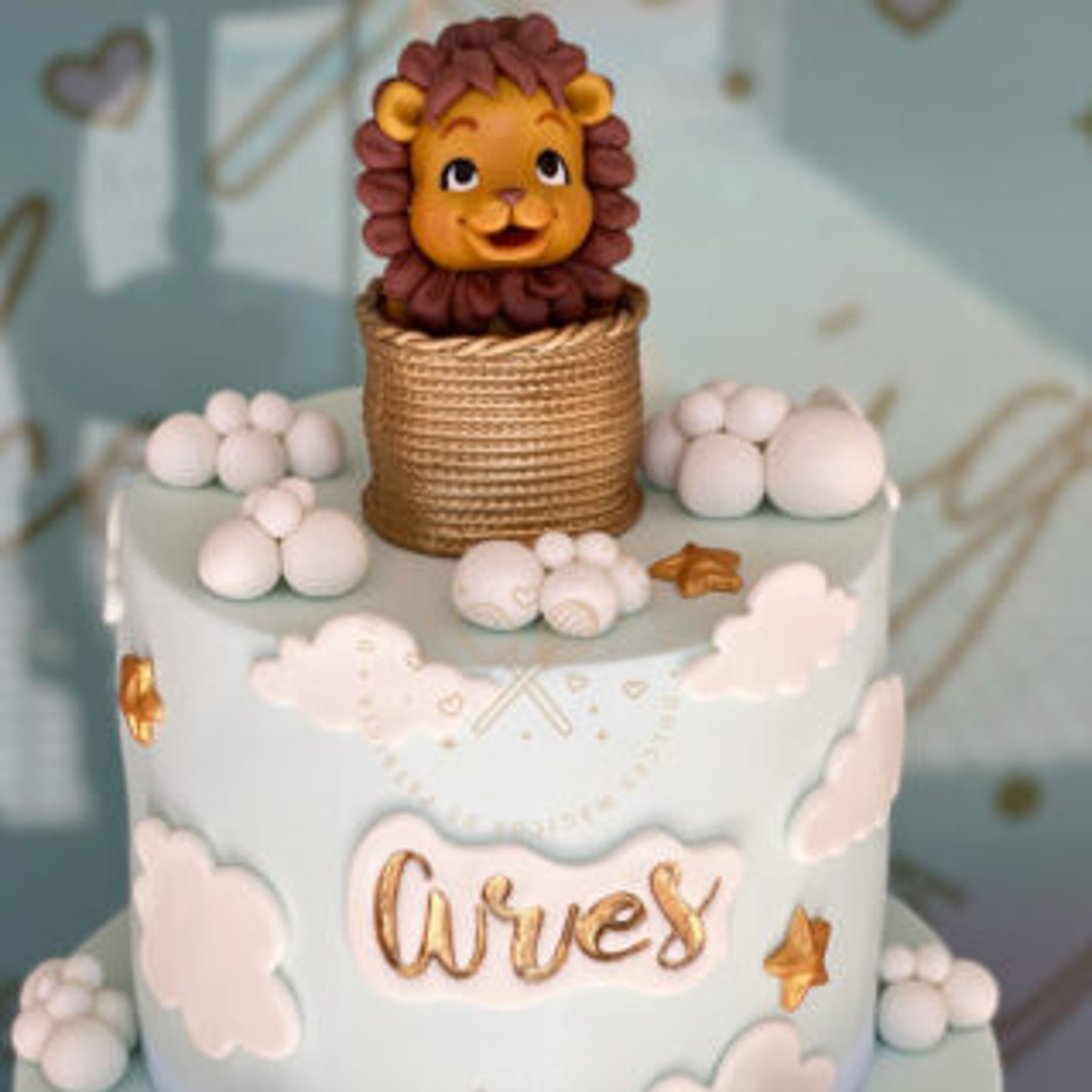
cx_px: 549
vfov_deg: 18.8
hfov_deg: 18.9
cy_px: 382
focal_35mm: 92
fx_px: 3284
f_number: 2.8
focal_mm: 9
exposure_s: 1/143
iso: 20
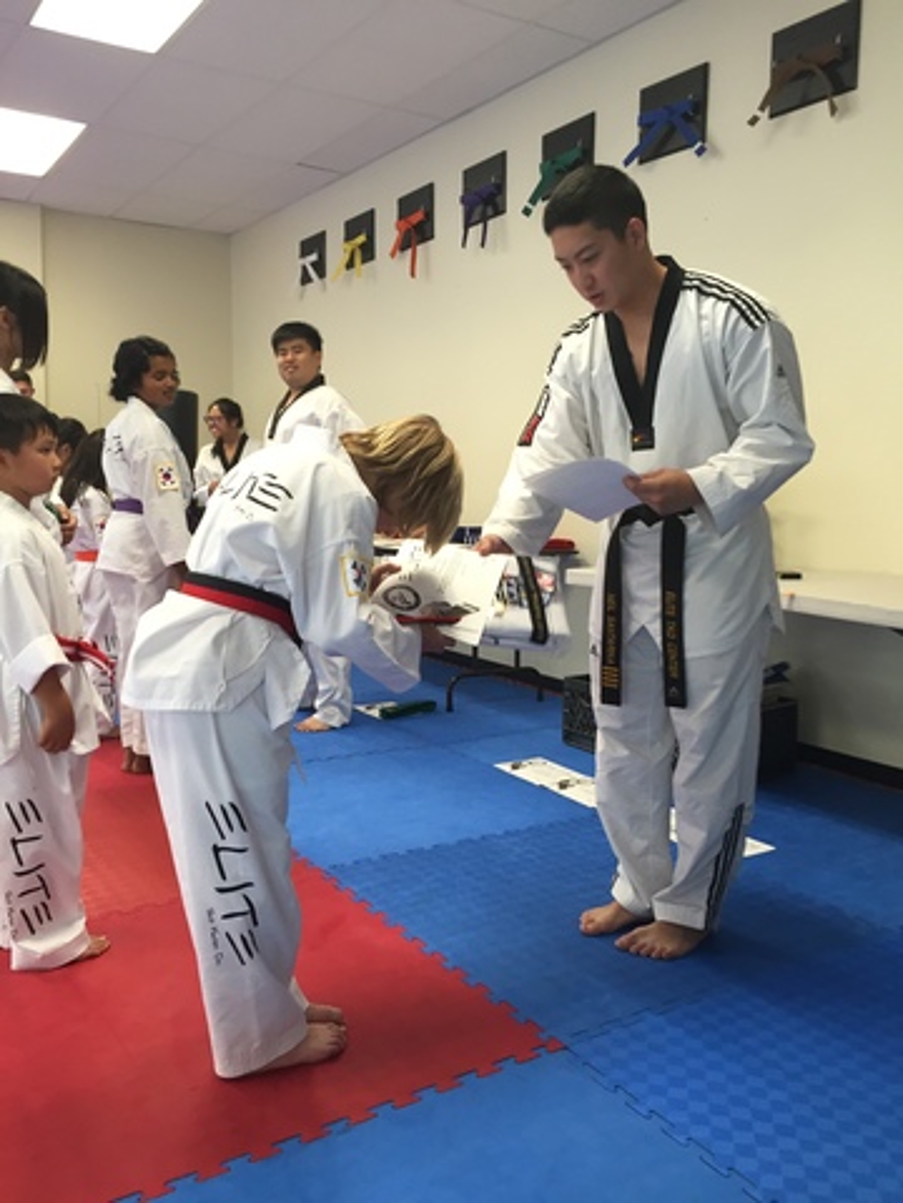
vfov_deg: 61.7
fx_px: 1009
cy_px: 602
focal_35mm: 29
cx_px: 452
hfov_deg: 48.2
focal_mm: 4.15
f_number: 2.2
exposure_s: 1/30
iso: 64
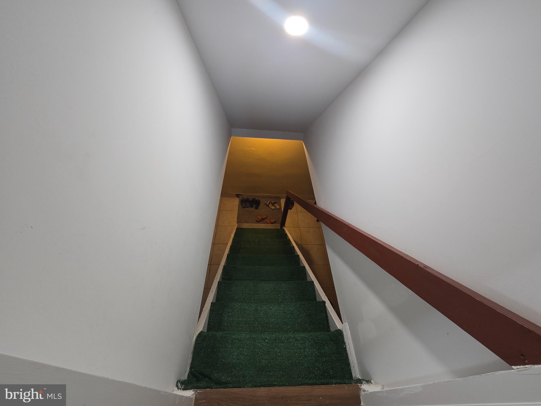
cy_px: 203
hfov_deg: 106.2
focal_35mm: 13
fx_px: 203
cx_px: 270
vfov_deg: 89.9
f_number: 2.2
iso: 125
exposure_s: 1/60
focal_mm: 2.2
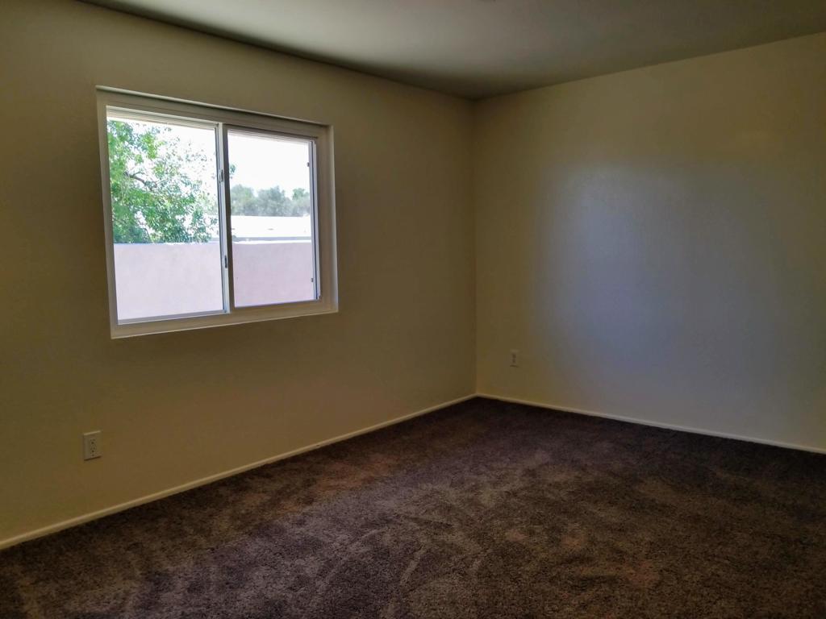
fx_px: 620
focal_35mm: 26
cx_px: 413
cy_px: 310
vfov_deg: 53.1
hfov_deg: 67.3
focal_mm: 4.25
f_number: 1.7
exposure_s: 1/201
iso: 50
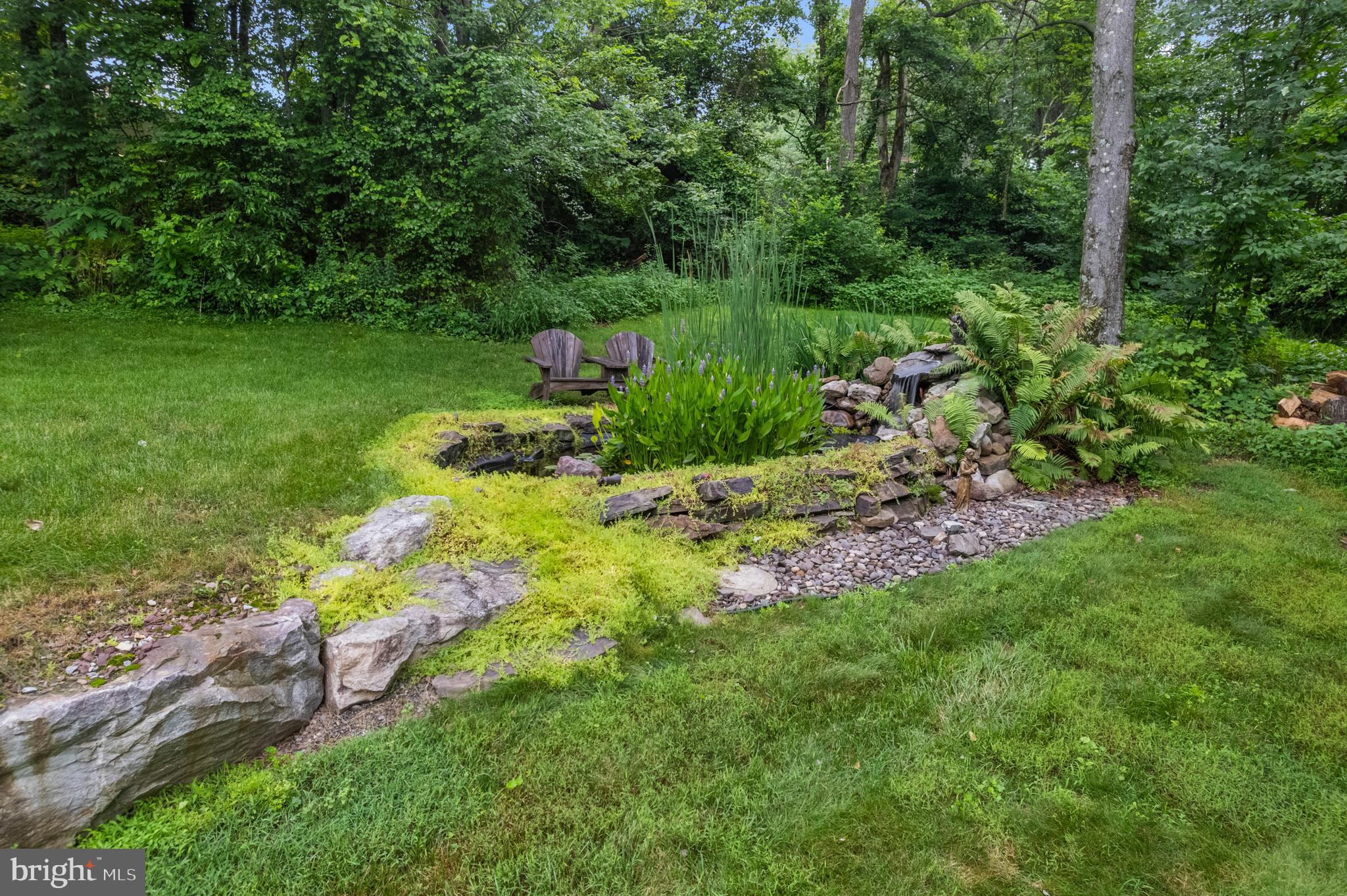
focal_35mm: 22
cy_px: 448
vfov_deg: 57.2
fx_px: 823
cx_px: 674
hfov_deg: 78.6
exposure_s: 1/8
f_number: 2.8
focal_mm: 8.38
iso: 540
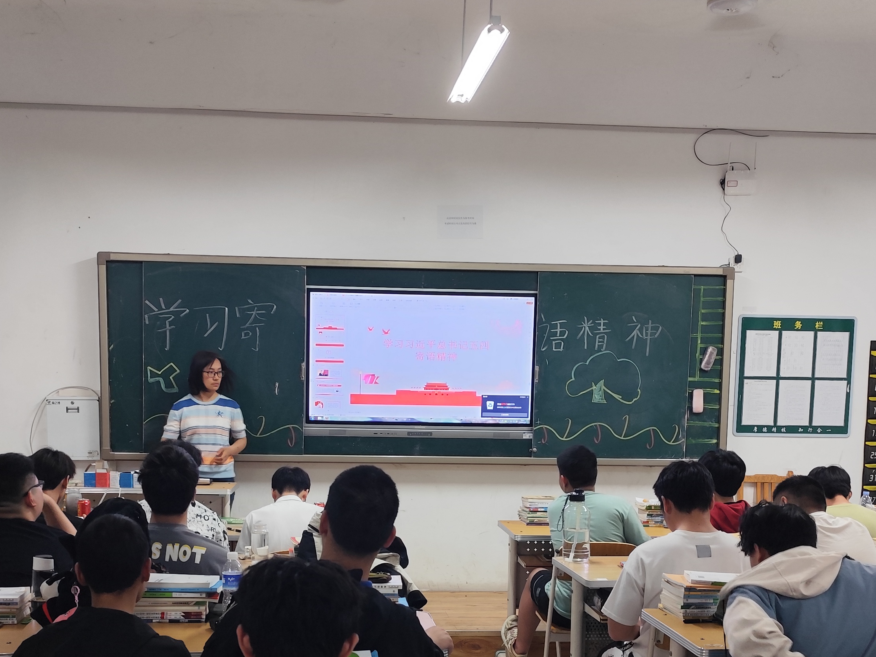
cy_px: 479
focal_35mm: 42
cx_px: 387
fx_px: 1063
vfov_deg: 33.8
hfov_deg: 44.7
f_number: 1.65
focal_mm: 6.14
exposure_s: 1/50
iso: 250
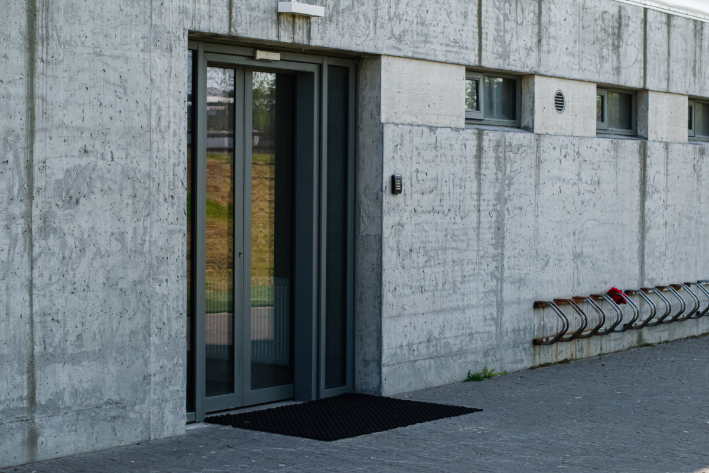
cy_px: 236
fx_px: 1477
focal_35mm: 75
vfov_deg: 18.2
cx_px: 354
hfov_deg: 27.0
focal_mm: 50
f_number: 7.1
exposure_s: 1/1600
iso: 450
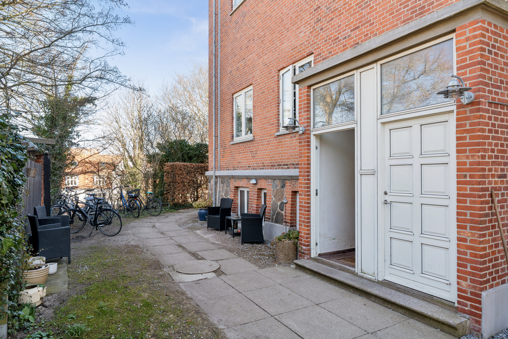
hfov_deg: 76.1
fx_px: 325
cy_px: 170
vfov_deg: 55.1
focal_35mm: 23
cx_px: 254
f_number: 10
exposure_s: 1/60
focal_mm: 23
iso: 400
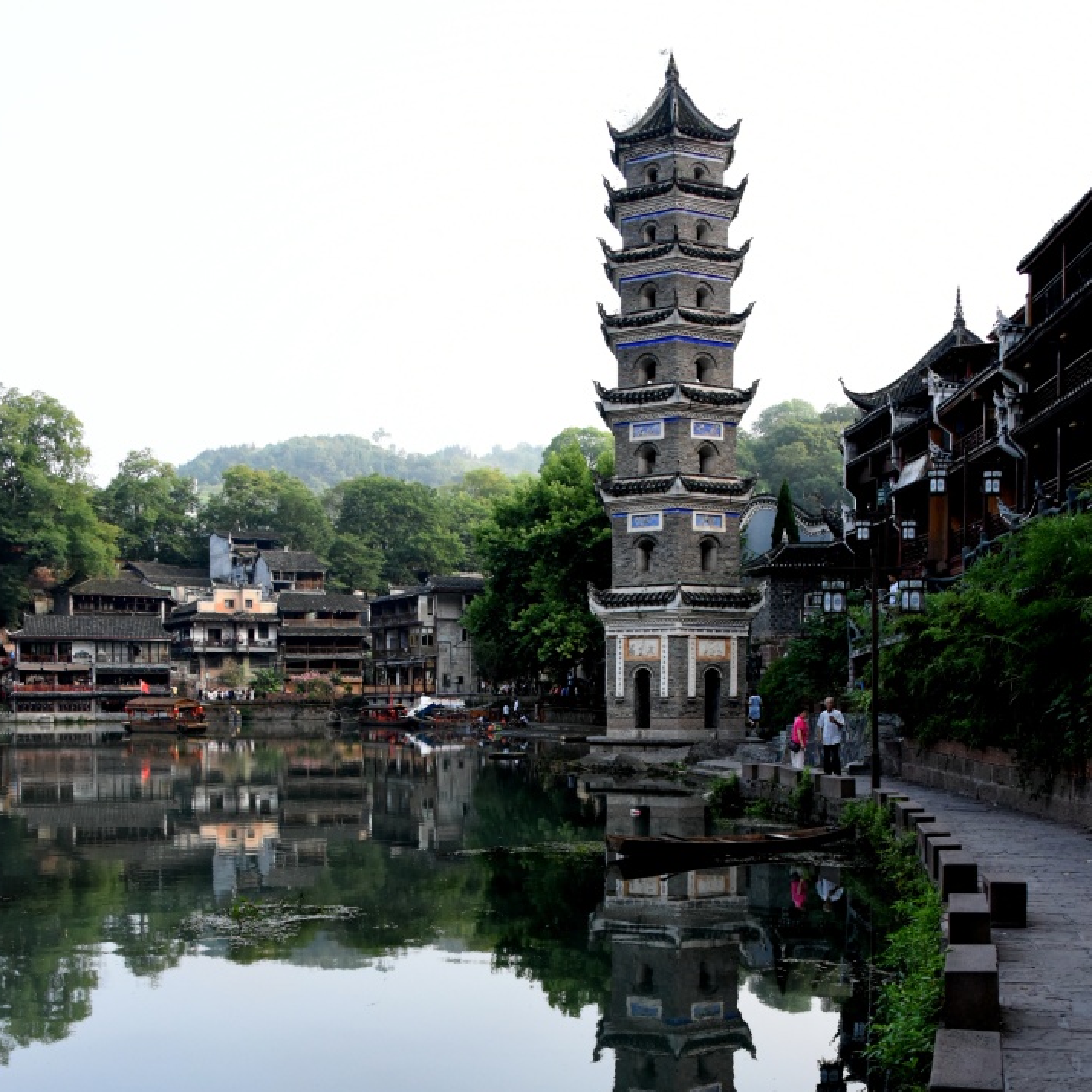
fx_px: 1428
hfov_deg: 41.9
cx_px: 559
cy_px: 746
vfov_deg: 41.2
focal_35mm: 40
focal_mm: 28
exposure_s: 1/1600
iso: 3200
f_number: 5.6
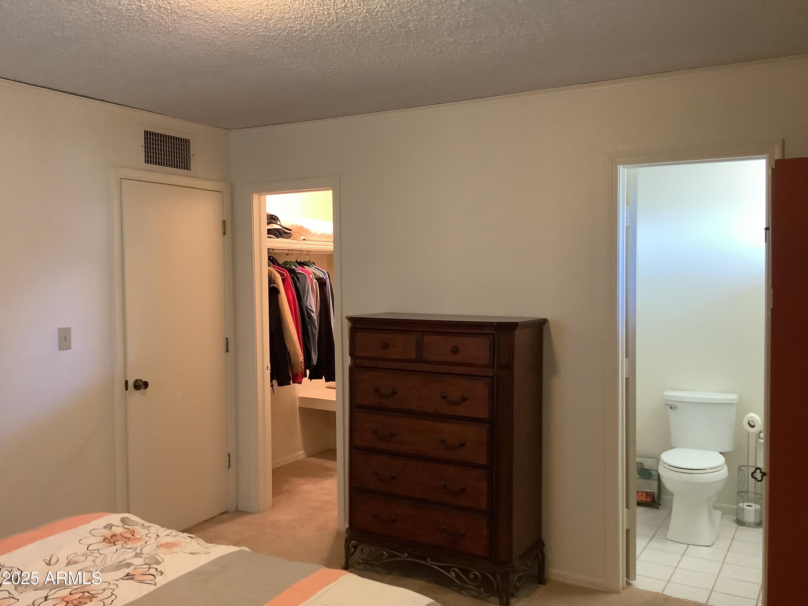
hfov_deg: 58.4
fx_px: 724
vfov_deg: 45.4
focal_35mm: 31
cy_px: 303
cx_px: 404
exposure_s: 1/30
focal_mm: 3.3
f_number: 2.4
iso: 320
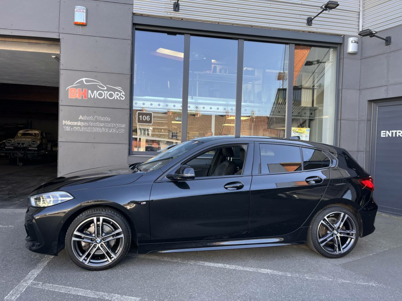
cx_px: 201
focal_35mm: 26
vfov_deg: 53.1
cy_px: 150
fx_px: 302
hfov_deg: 67.3
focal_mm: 5.1
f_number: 1.6
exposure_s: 1/176
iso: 40
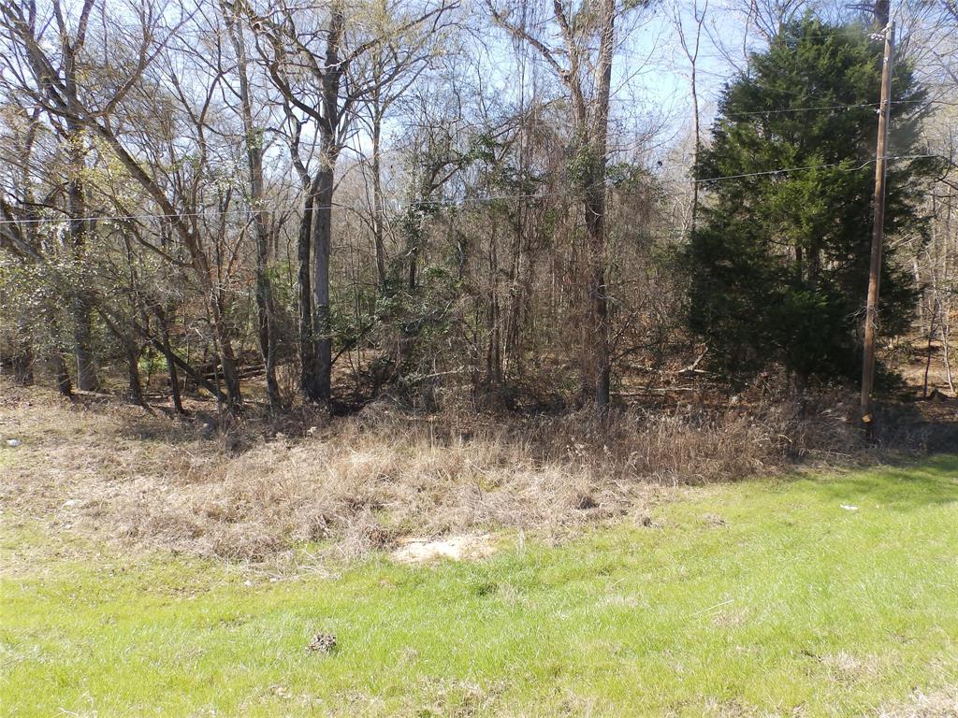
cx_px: 479
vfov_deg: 61.1
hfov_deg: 76.4
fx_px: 609
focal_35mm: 22
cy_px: 359
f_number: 4.5
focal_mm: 4
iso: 80
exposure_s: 1/160
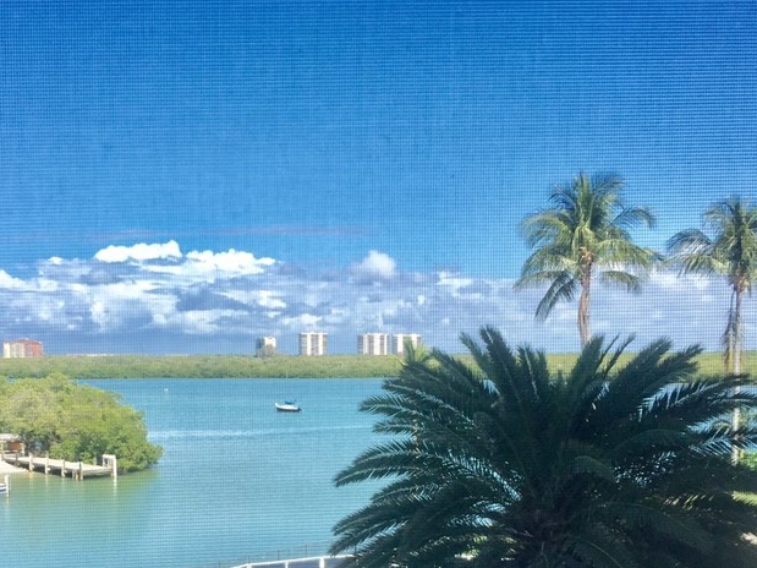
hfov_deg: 39.5
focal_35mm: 48
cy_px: 441
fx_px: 1049
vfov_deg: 29.7
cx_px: 297
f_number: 2.2
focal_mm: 4.15
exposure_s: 1/1163
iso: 32
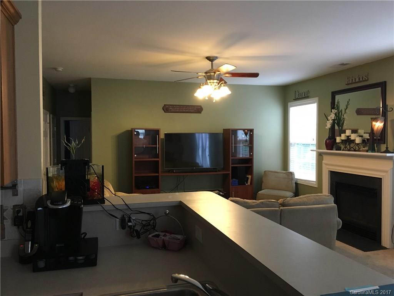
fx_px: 330
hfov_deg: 61.7
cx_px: 197
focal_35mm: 29
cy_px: 148
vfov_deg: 48.2
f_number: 2.2
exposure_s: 1/30
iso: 160
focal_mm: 4.15
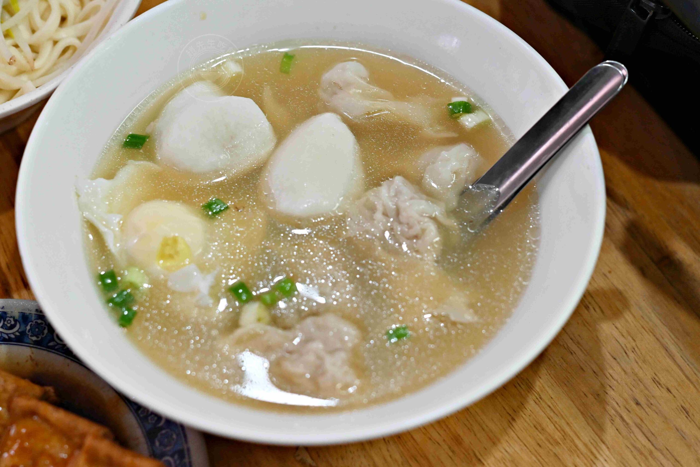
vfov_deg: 18.2
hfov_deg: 27.0
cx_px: 350
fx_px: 1458
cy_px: 234
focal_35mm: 75
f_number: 3.2
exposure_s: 1/200
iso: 720
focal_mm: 50
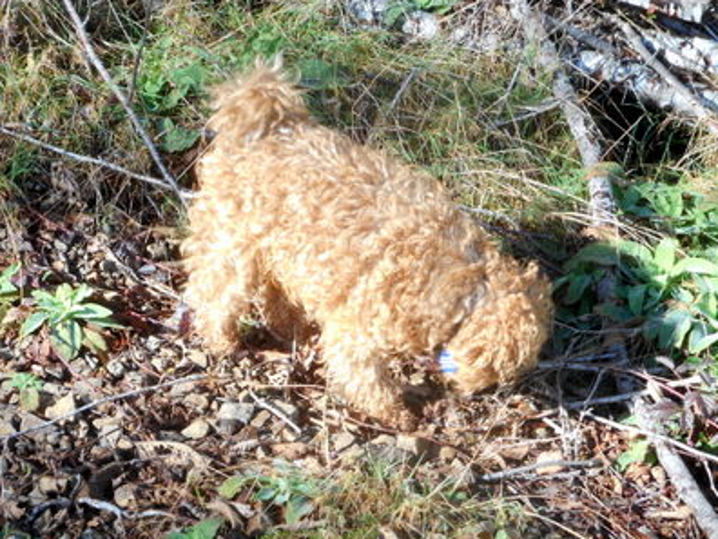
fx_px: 2240
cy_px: 292
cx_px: 337
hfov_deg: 18.2
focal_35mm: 108
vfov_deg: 13.7
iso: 110
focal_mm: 15.9
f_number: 5.6
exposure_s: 1/60
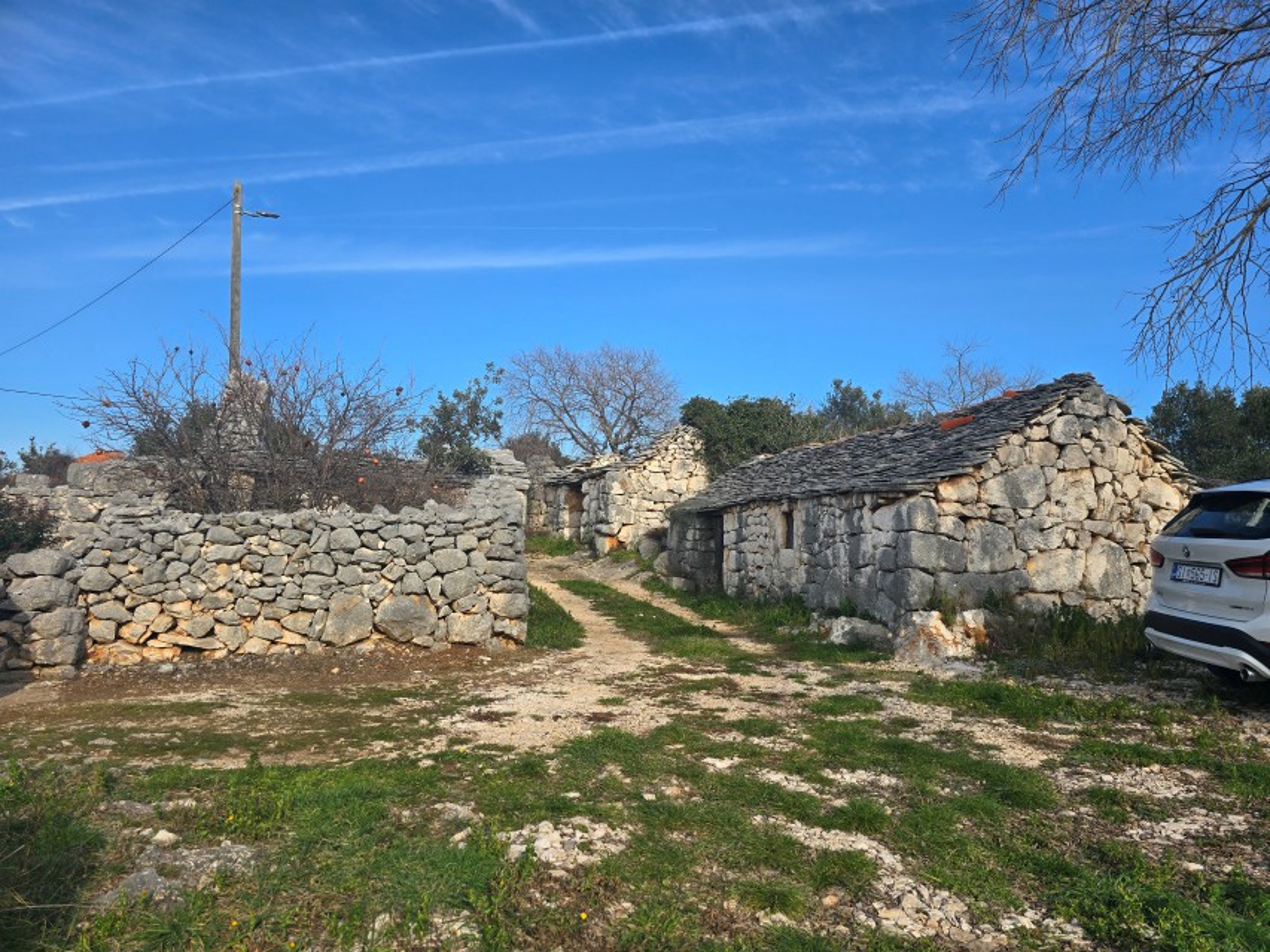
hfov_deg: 73.9
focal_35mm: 23
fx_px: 844
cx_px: 635
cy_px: 476
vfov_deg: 58.9
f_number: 1.7
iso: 12
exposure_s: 1/626
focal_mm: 6.3
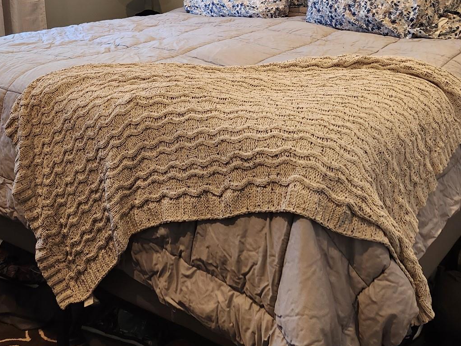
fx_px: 613
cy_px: 13
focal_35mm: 46
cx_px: 274
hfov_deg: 41.1
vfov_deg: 29.7
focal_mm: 5.4
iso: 200
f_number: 1.8
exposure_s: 1/120
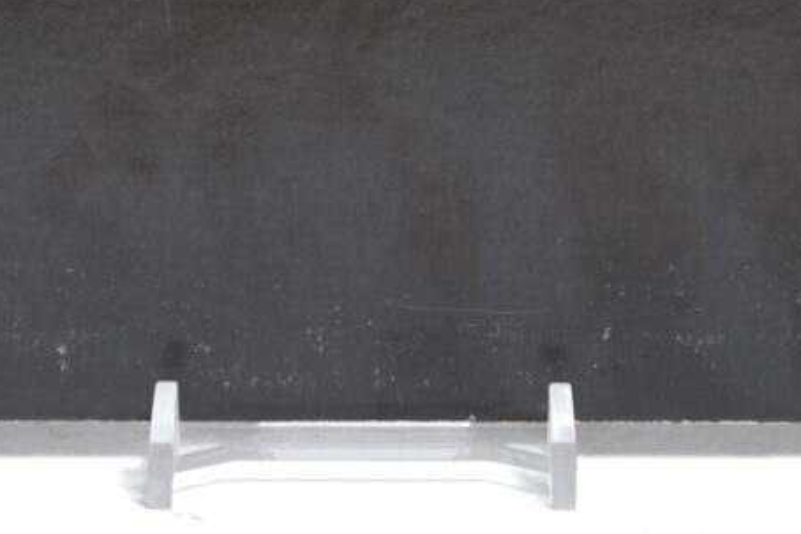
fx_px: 3761
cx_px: 385
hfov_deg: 12.2
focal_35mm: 169
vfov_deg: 7.4
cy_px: -901
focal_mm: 30
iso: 64
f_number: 5
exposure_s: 1/2.5
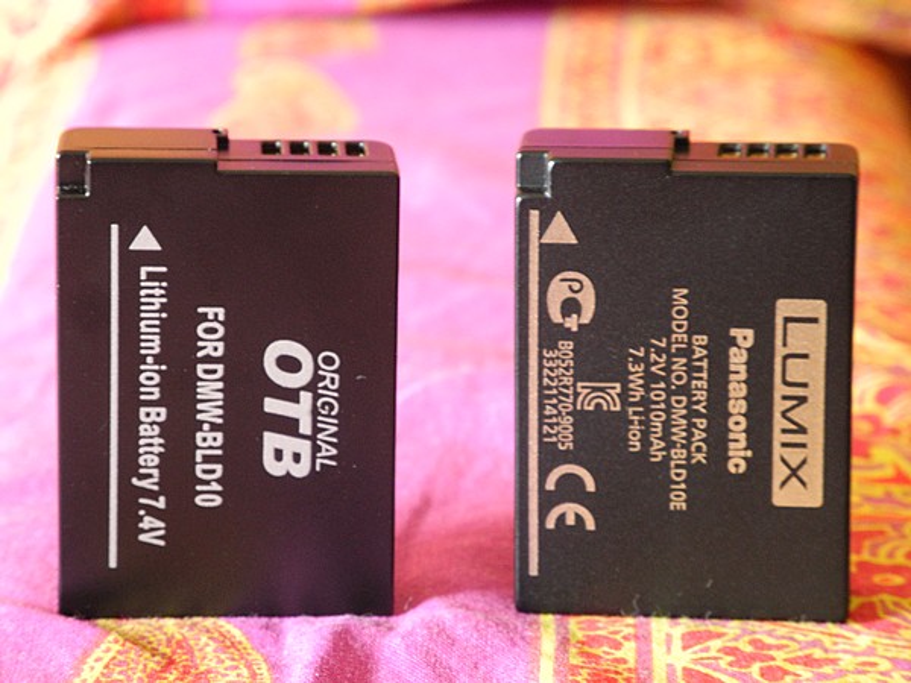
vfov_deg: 8.6
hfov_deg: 11.4
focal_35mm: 173
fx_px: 4553
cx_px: 456
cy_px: 342
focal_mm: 37
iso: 400
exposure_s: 1/8.8
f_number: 5.6
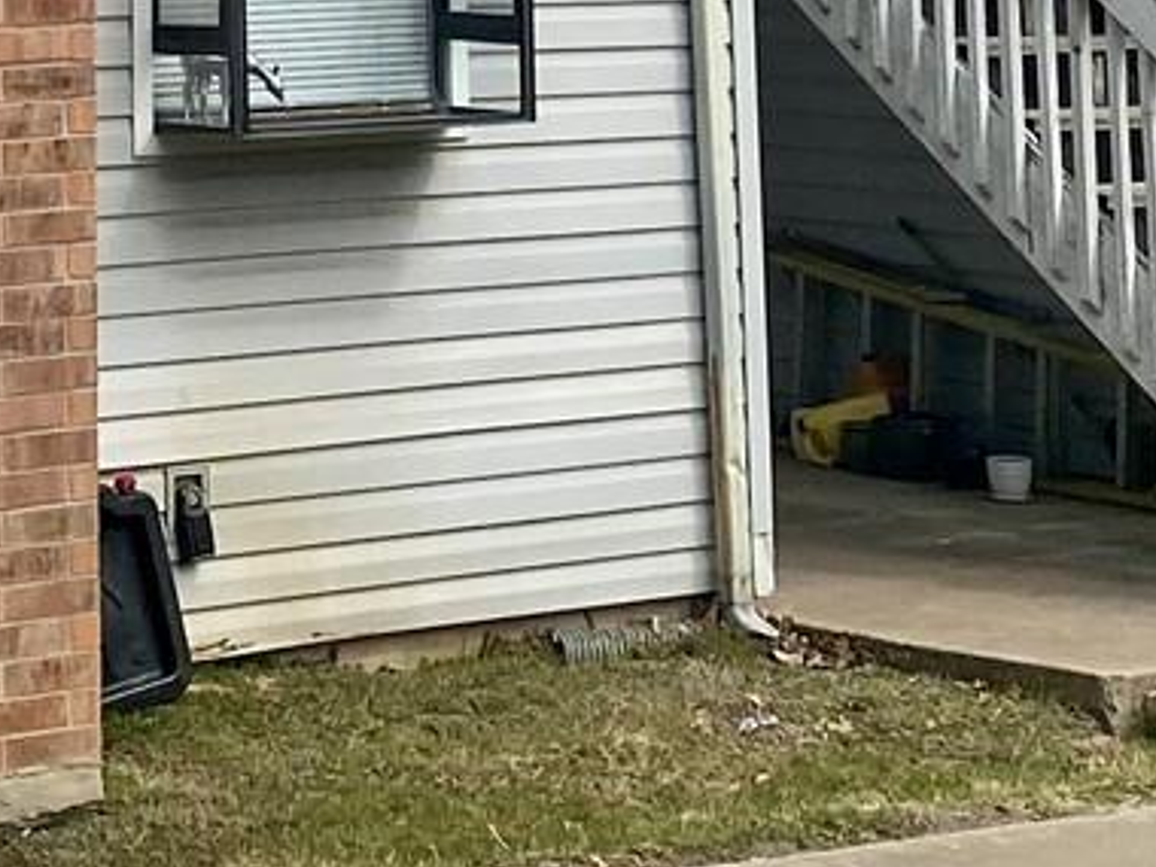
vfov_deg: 9.8
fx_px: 4675
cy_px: -879
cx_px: 243
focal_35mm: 140
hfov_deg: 14.0
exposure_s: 1/2967
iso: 32
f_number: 1.8
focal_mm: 4.25
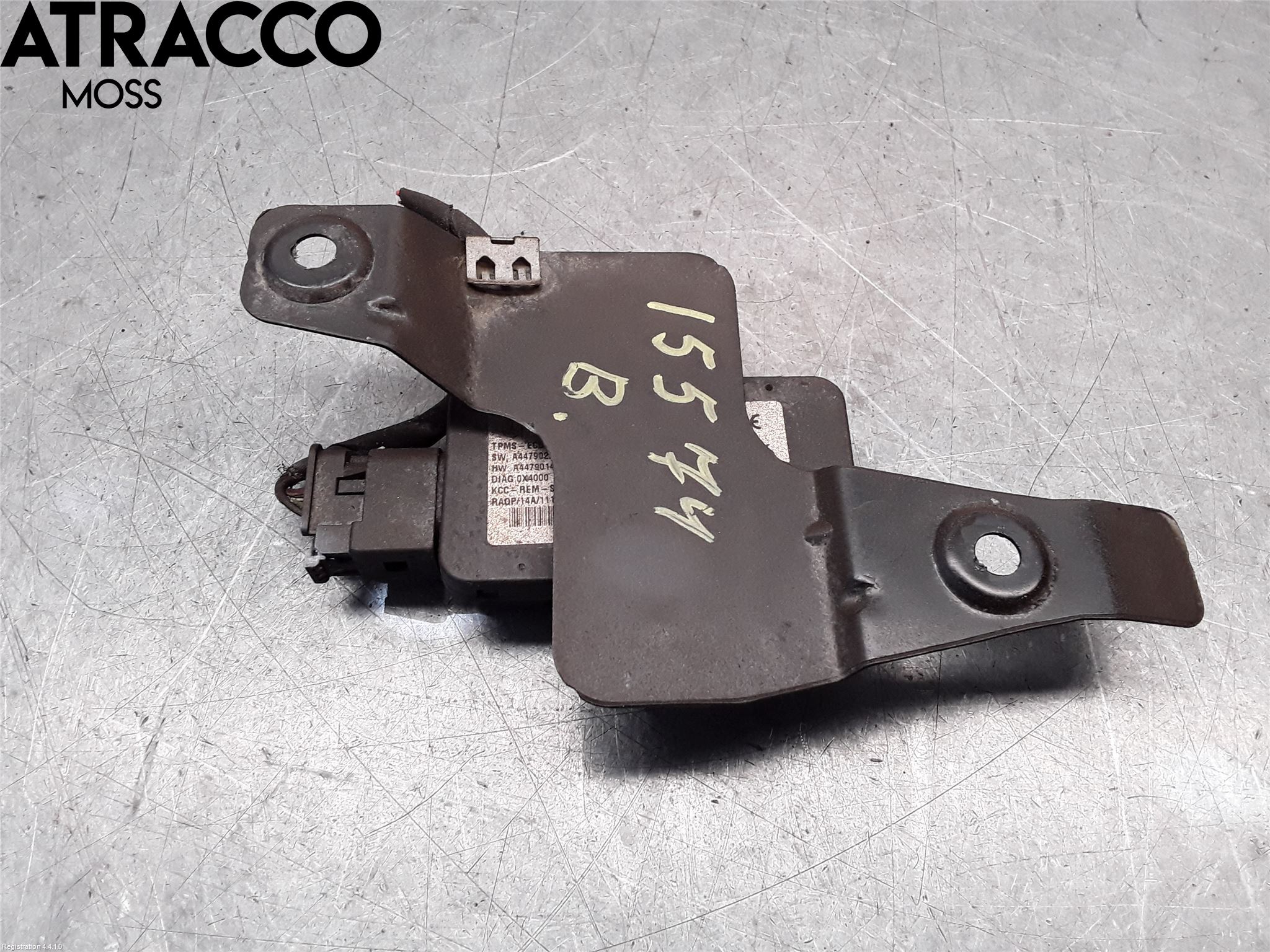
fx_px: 1027
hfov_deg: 63.4
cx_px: 635
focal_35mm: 28
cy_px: 476
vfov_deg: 49.7
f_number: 1.9
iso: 100
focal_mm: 2.91
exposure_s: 1/127
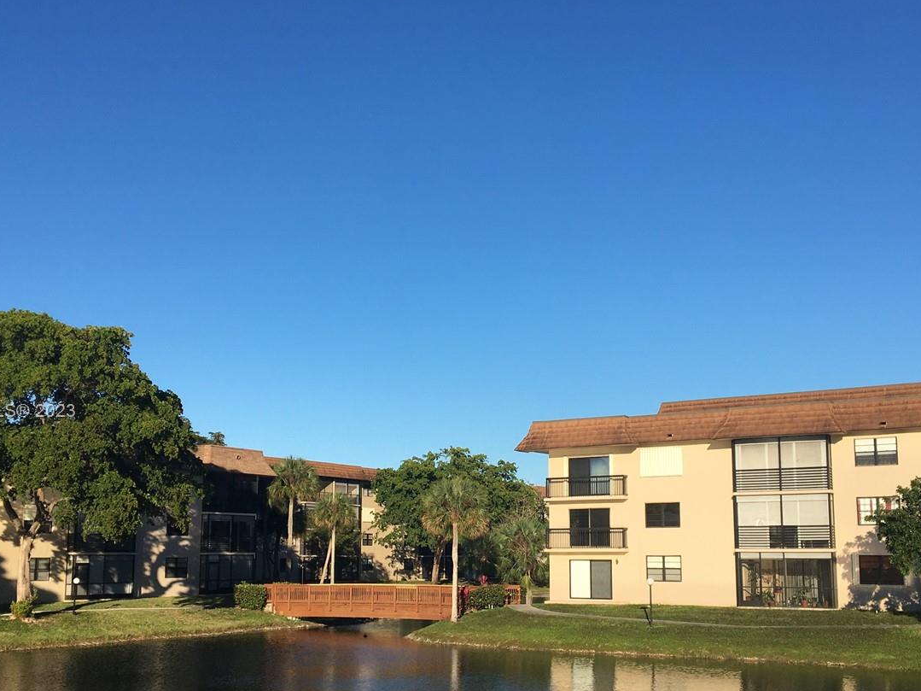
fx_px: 1144
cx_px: 486
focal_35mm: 43
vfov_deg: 33.5
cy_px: 413
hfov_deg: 43.8
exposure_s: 1/1876
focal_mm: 4.15
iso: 25
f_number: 2.2
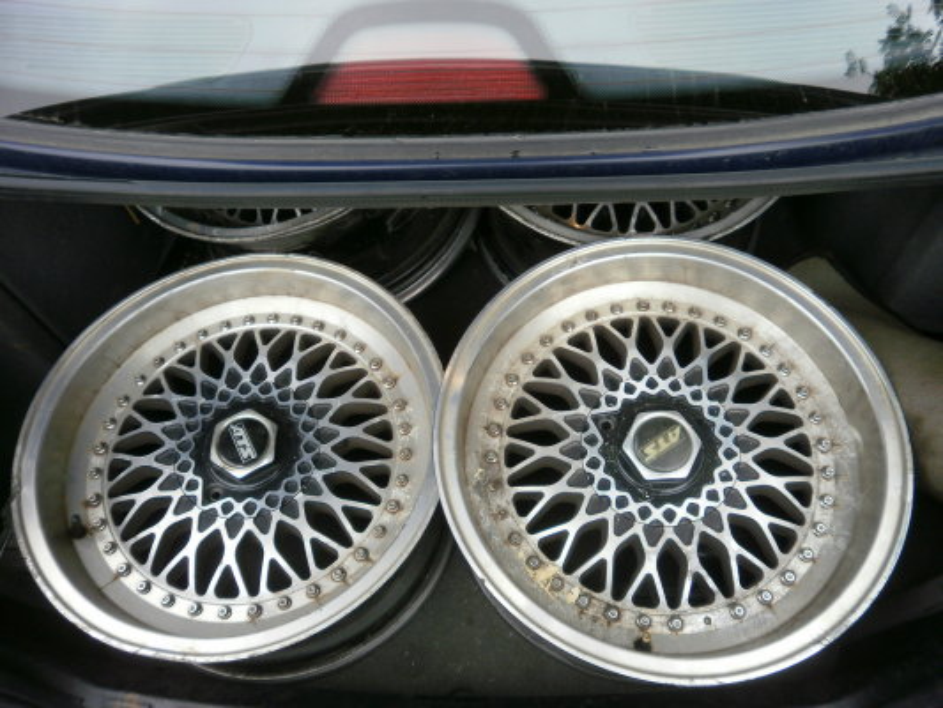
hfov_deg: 67.3
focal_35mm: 26
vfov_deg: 53.1
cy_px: 354
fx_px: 708
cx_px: 472
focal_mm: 4.65
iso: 100
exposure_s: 1/200
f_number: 2.6
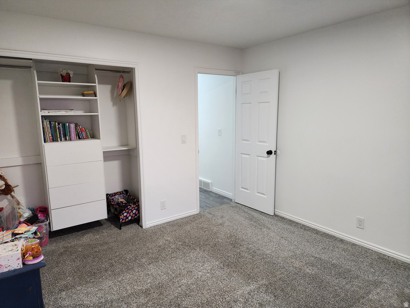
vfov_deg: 58.9
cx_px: 205
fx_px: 272
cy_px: 154
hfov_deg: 73.9
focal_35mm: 23
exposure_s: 1/120
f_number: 1.8
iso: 400
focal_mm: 6.4
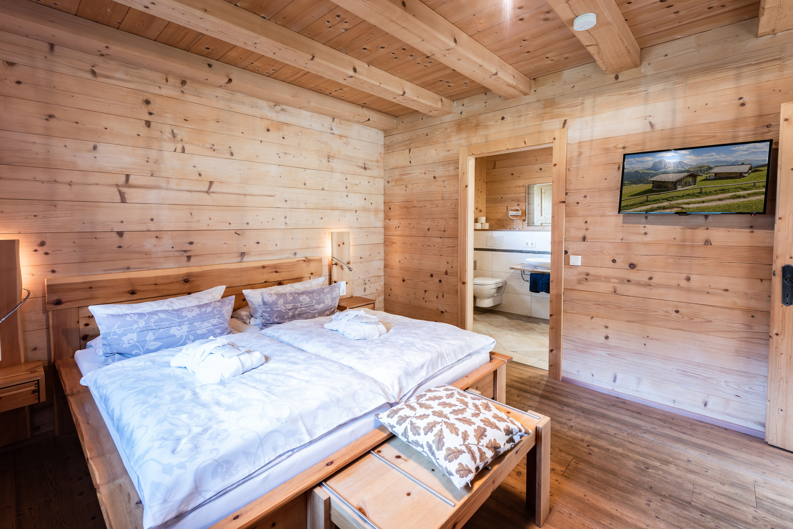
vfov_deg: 73.8
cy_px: 264
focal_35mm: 16
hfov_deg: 96.7
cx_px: 396
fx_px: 353
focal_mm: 16
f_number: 6.3
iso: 100
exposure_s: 1.3
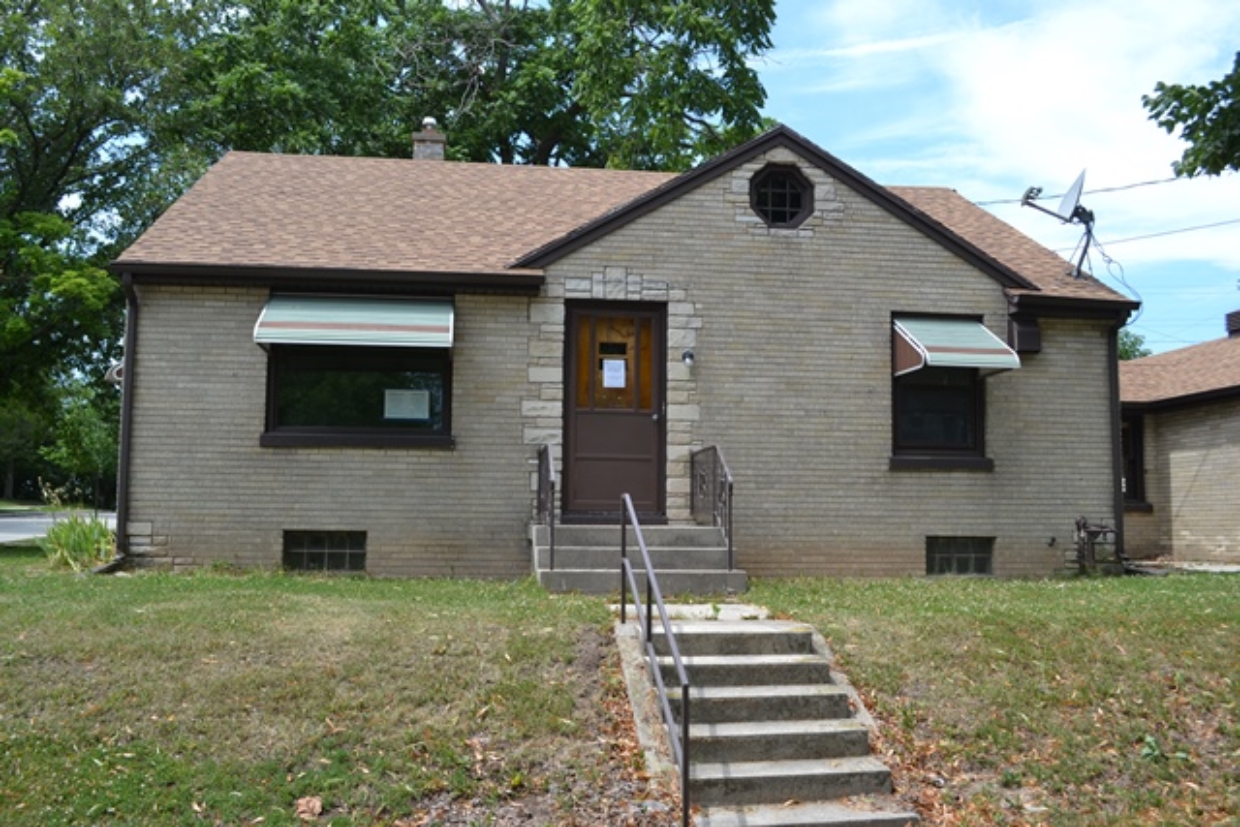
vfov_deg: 40.0
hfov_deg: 57.2
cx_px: 620
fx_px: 1137
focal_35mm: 33
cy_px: 414
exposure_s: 1/200
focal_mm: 22
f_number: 7.1
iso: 100
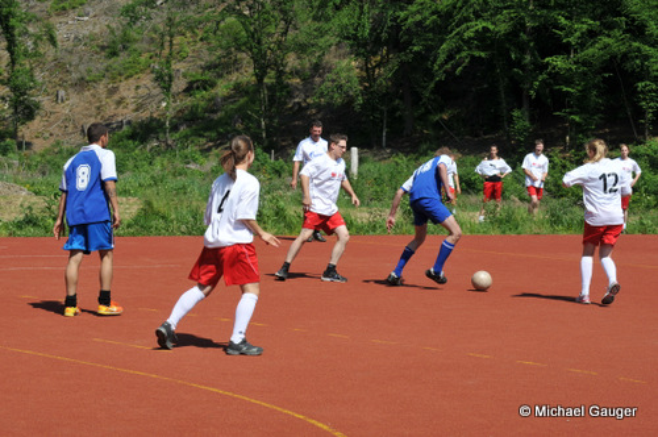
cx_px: 329
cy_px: 218
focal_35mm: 105
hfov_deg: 19.5
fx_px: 1917
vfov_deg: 13.0
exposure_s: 1/640
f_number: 8
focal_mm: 70
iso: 200
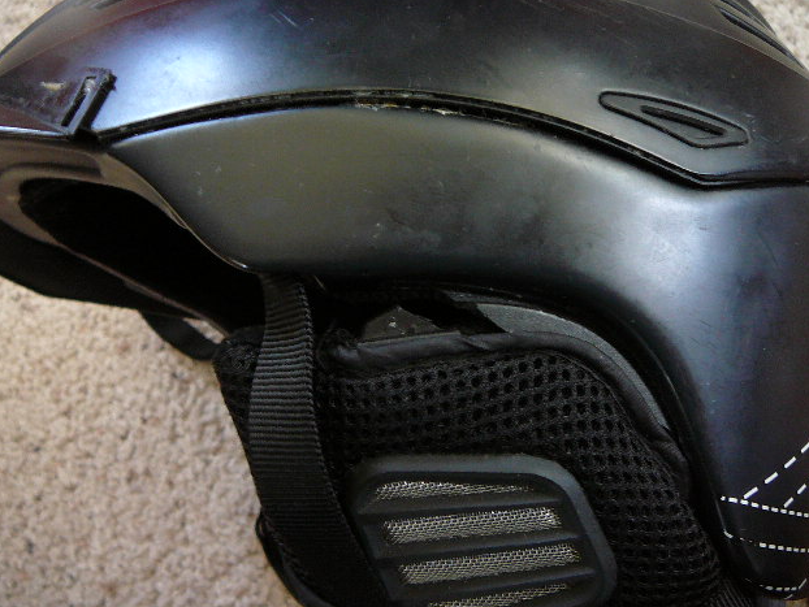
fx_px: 842
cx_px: 408
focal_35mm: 36
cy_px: 296
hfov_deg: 51.3
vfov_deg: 39.7
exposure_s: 1/8
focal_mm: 5.2
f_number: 2.8
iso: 200
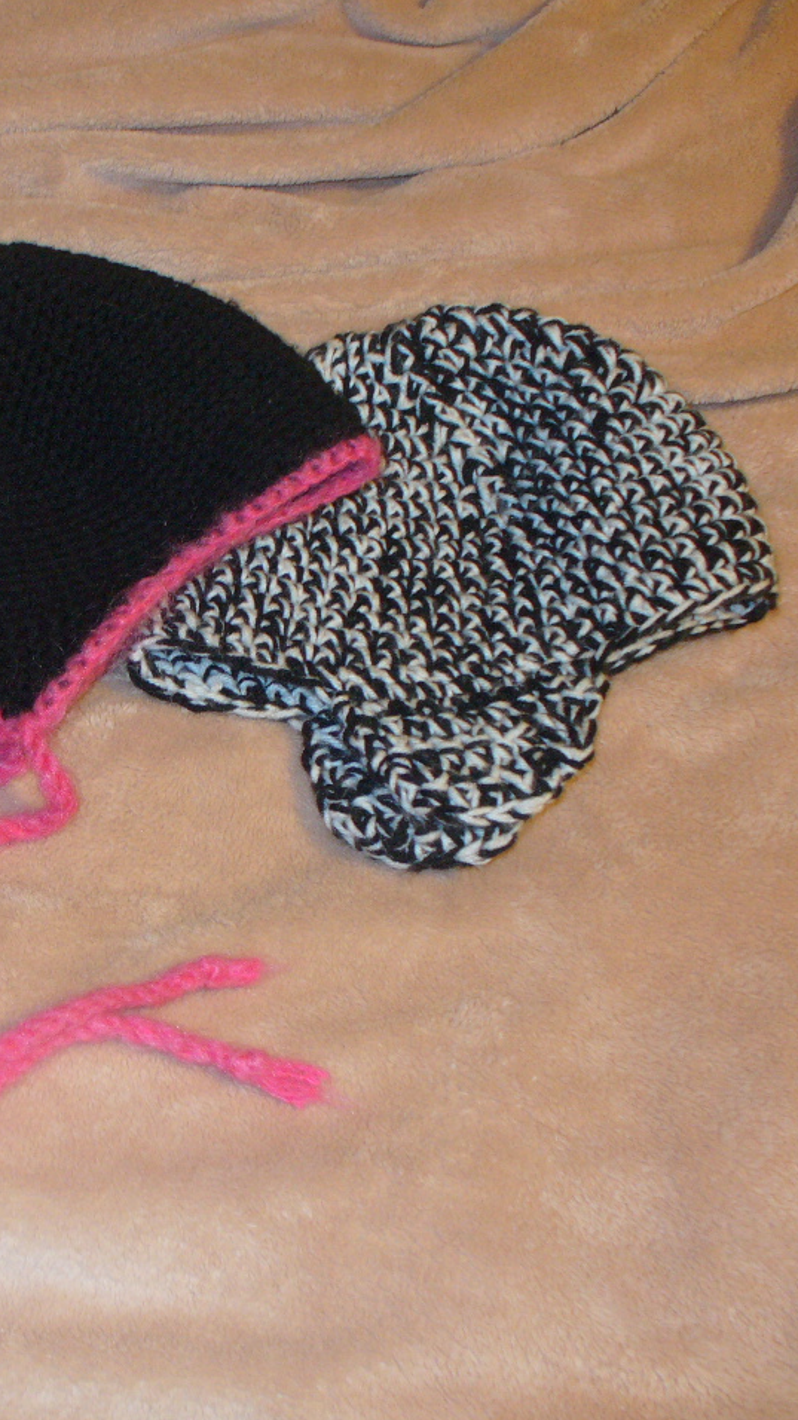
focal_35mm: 54
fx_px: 2033
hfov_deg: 21.6
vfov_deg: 38.5
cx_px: 45
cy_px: 709
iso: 100
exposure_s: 1/8
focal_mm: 6.1
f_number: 2.8
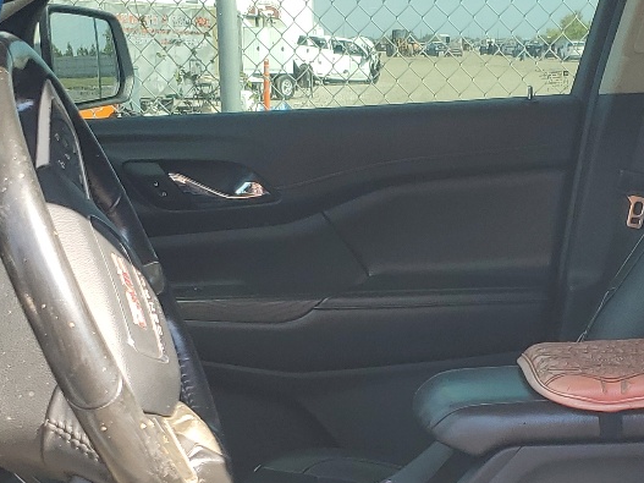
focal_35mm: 79
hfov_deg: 24.6
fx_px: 1469
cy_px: 488
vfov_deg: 18.2
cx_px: 411
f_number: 1.5
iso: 50
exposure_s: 1/526
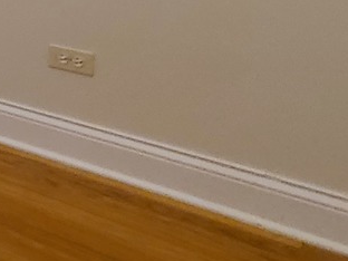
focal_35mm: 60
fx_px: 603
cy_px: -130
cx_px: -426
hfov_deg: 16.8
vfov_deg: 20.8
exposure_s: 1/40
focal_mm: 2.2
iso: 320
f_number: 2.2
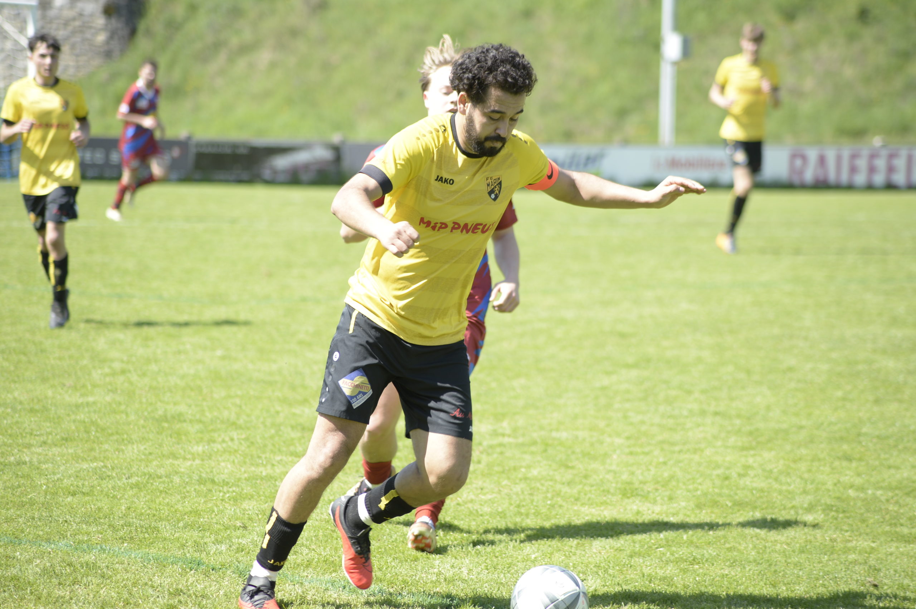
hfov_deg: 12.1
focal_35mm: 170
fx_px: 4321
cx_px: 458
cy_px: 304
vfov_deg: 8.1
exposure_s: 1/640
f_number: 4.5
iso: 320
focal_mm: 170
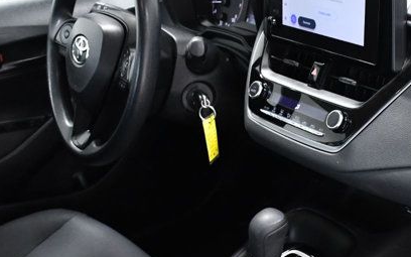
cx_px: 336
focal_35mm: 69
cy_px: 210
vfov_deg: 18.7
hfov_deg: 29.0
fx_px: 773
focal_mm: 18
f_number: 5
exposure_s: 1/100
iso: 2500
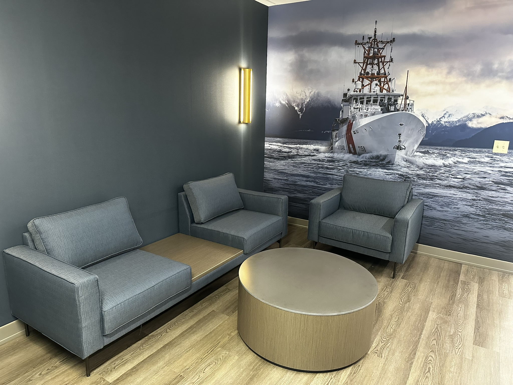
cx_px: 256
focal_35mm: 24
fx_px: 356
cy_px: 192
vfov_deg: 56.8
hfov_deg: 71.6
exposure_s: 1/60
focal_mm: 6.86
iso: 500
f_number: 1.78
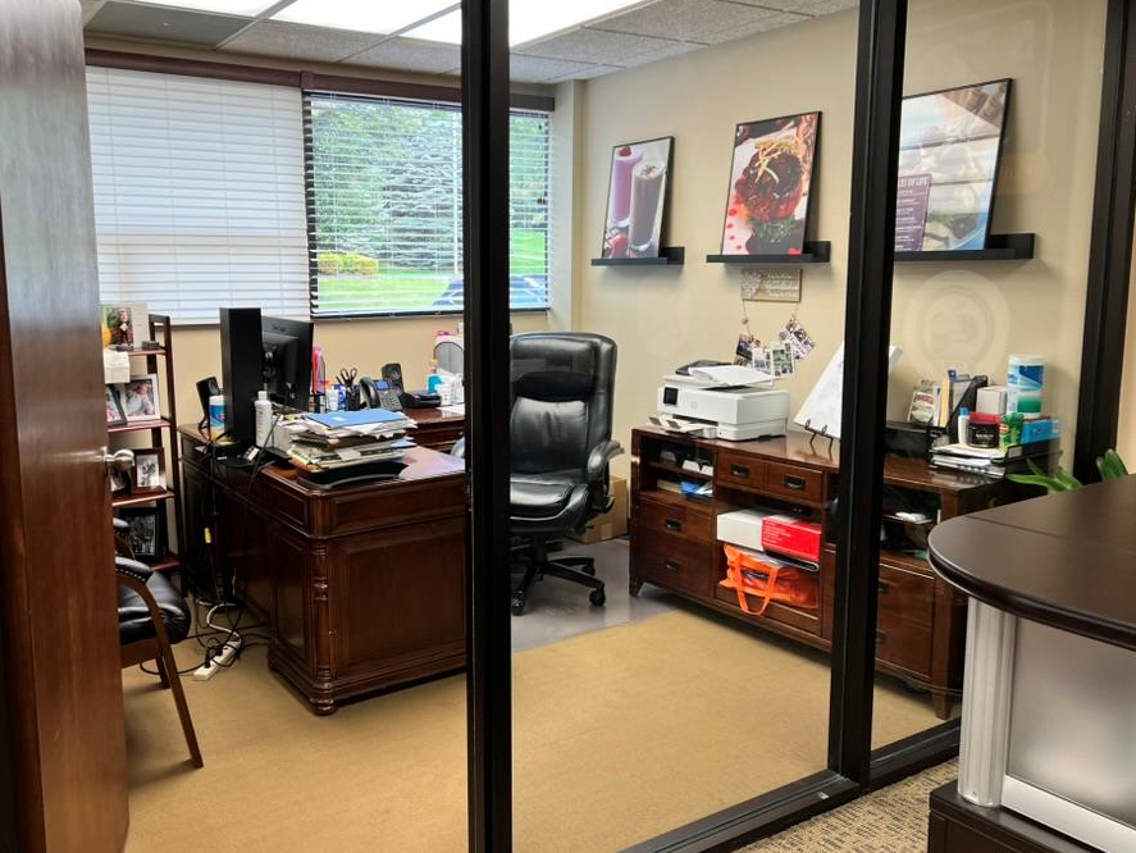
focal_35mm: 30
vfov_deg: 46.8
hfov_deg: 59.7
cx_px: 483
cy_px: 412
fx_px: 985
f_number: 1.5
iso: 80
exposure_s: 1/120
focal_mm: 5.7
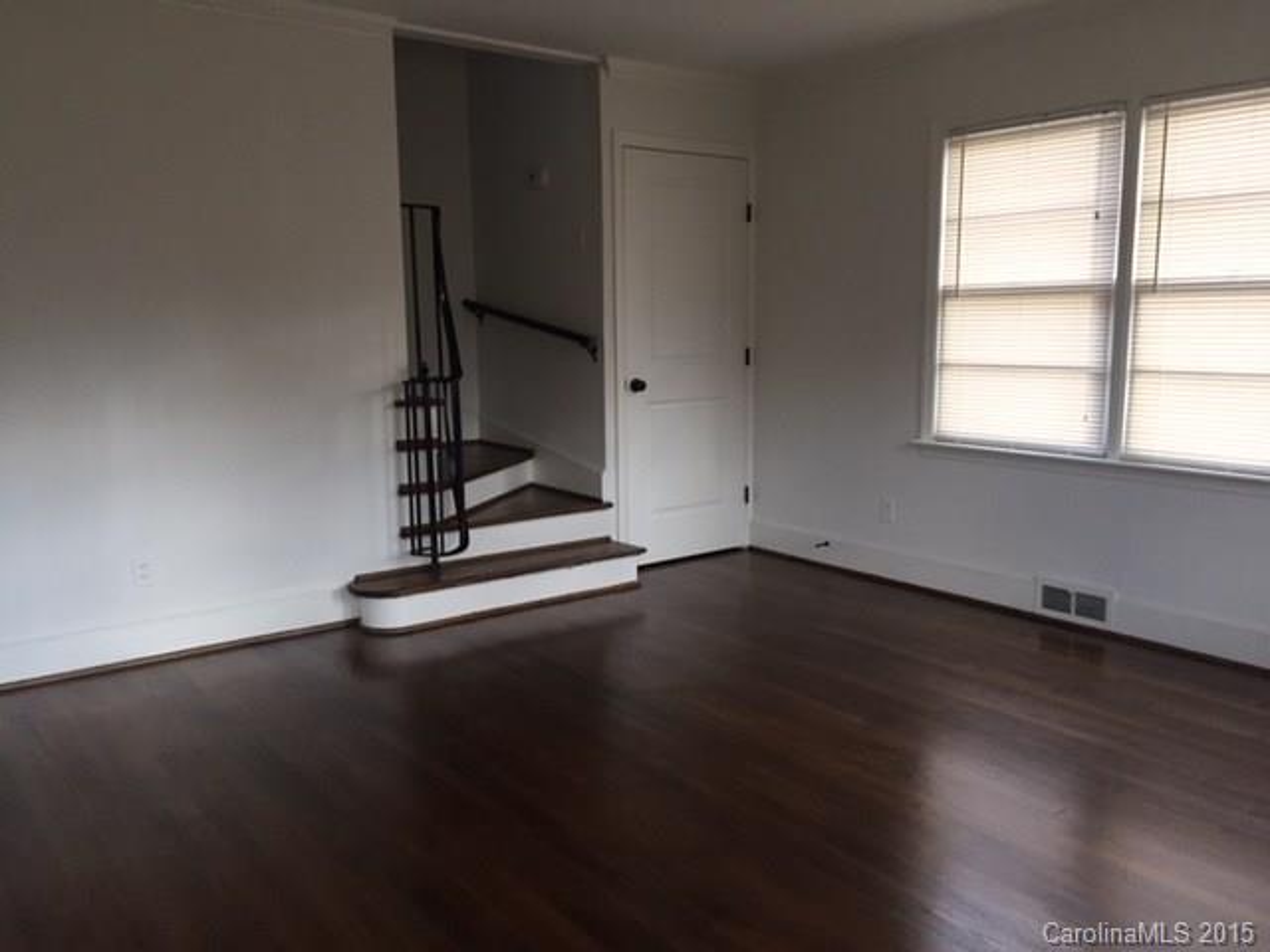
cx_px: 635
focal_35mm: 29
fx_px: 1064
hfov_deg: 61.7
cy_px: 476
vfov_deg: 48.2
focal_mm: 4.15
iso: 50
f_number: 2.2
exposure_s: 1/30
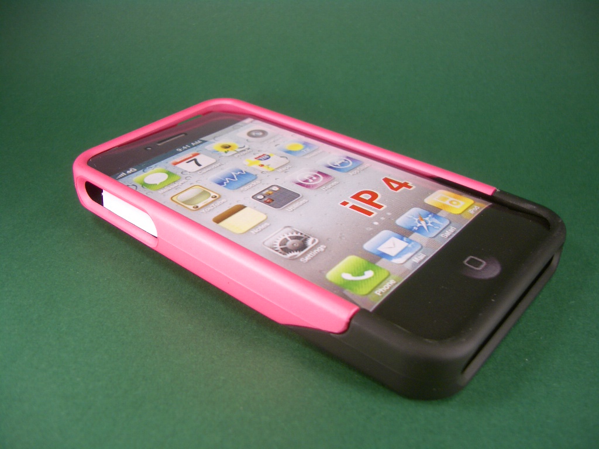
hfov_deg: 52.6
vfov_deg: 40.7
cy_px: 224
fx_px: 606
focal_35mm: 35
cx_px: 300
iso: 50
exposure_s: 1/100
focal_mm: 5.8
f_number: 2.6
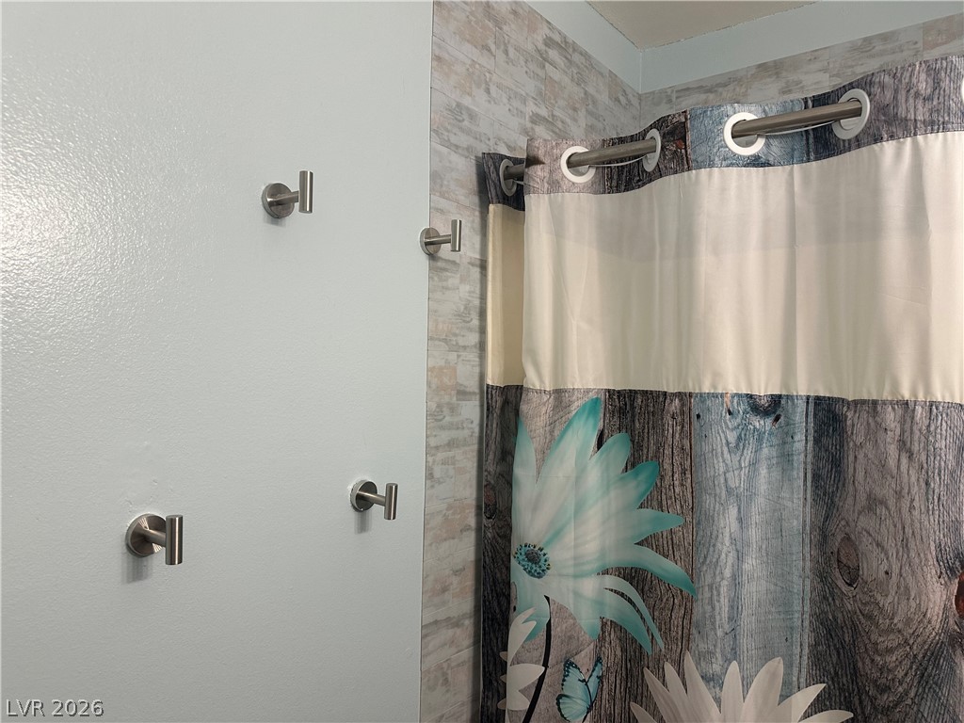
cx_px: 482
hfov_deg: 71.6
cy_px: 362
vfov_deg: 56.8
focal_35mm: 24
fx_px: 668
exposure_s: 1/120
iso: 200
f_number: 1.78
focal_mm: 6.86
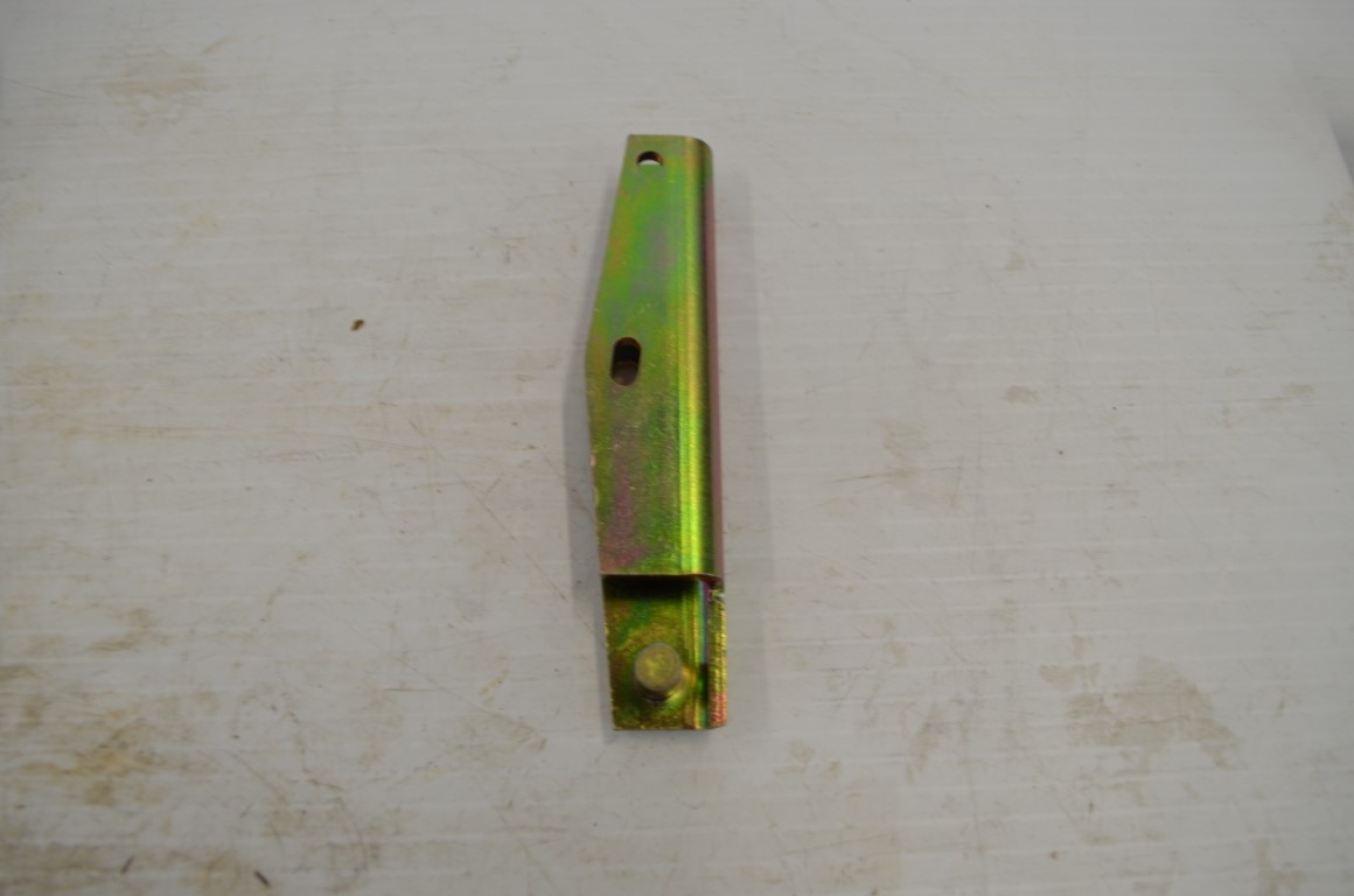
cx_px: 677
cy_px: 448
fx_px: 1126
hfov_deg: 62.0
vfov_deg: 43.4
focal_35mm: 30
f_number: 5.6
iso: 400
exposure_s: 1/125
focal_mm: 20
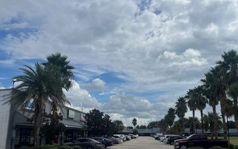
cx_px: 143
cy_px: 83
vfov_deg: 34.5
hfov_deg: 52.4
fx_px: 240
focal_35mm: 37
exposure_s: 1/9901
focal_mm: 5.1
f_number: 1.6
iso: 50
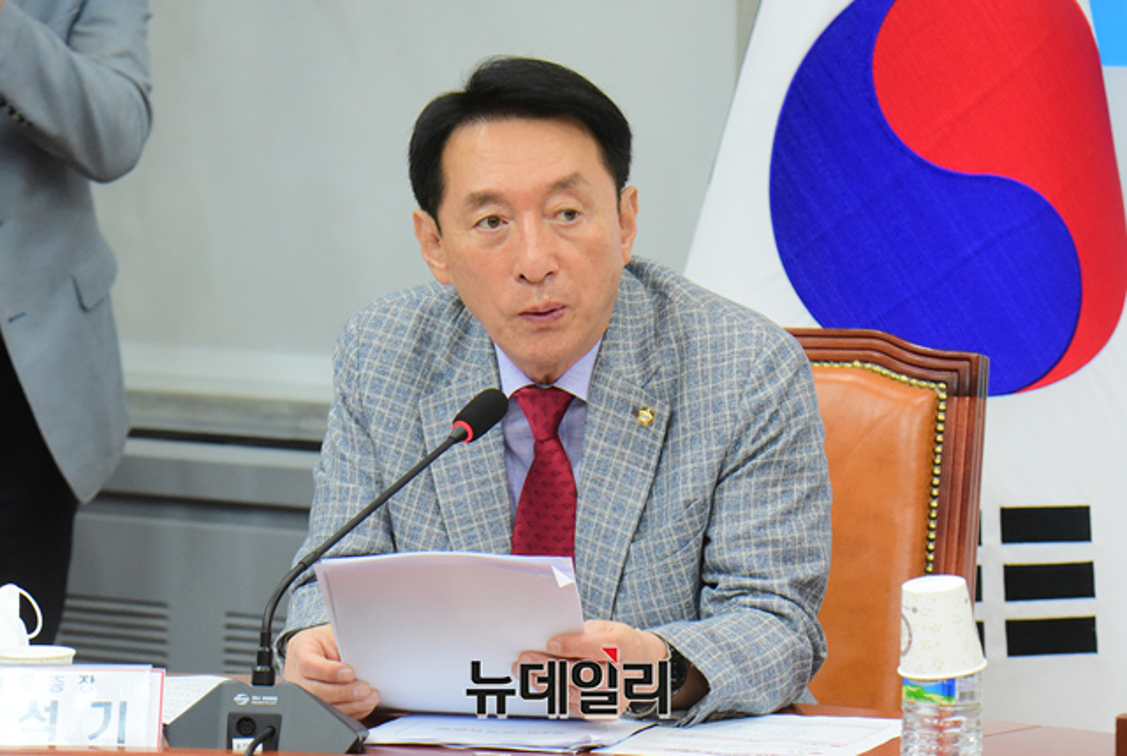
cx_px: 564
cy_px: 378
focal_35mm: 195
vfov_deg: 7.1
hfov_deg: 10.5
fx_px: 6114
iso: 6400
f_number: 8
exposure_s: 1/320
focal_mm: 195
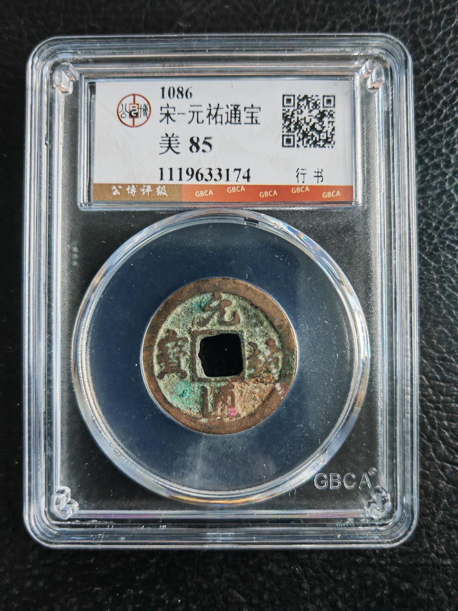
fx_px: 476
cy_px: 306
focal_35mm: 27
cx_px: 229
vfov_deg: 65.3
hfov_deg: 51.4
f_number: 1.8
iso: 320
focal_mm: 5.53
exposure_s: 1/100
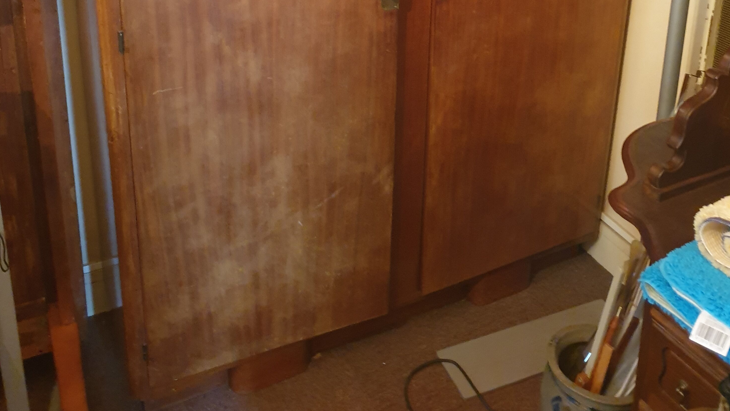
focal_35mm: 39
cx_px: 360
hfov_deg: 51.6
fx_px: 755
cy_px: -50
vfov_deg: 27.6
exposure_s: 1/10
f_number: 1.5
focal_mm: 4.3
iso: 500
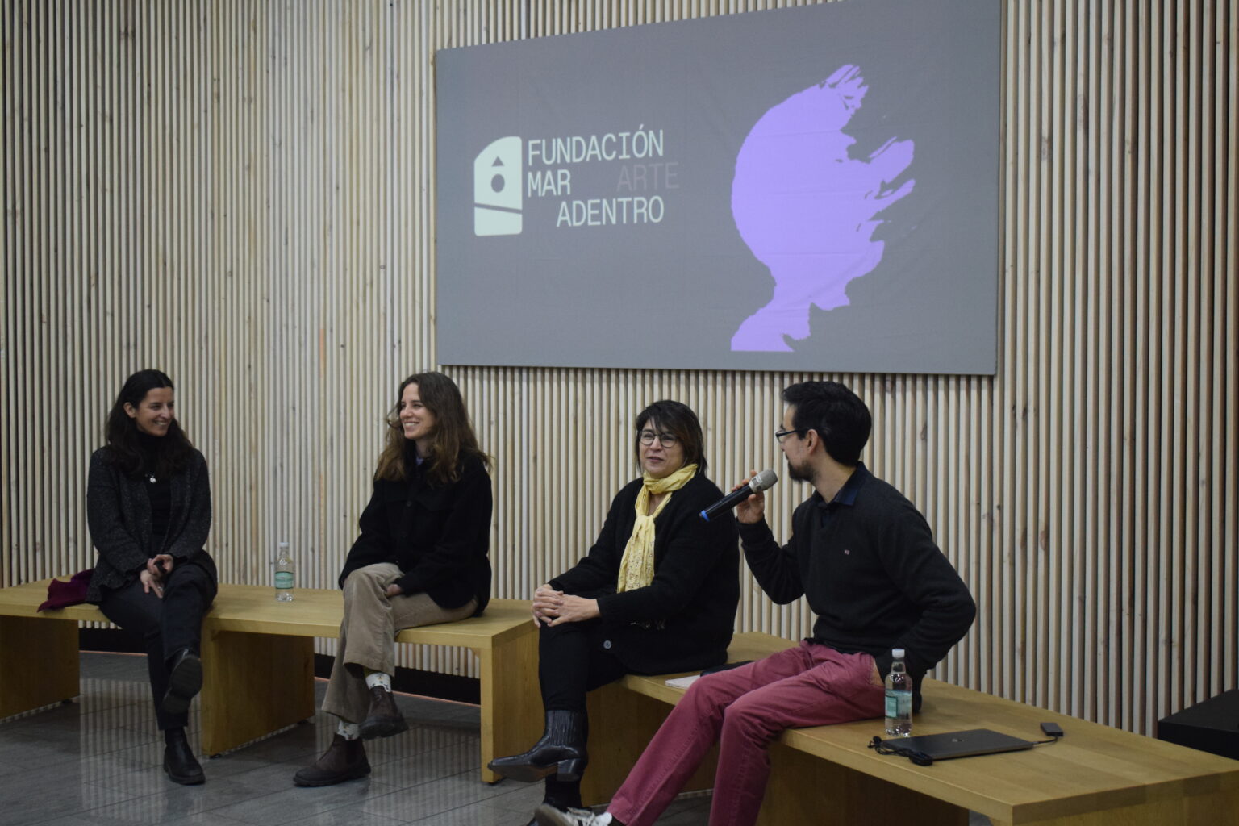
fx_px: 1858
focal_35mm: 54
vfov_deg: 25.1
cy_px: 413
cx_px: 620
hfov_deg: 36.9
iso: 1800
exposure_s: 1/60
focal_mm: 36
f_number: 4.8
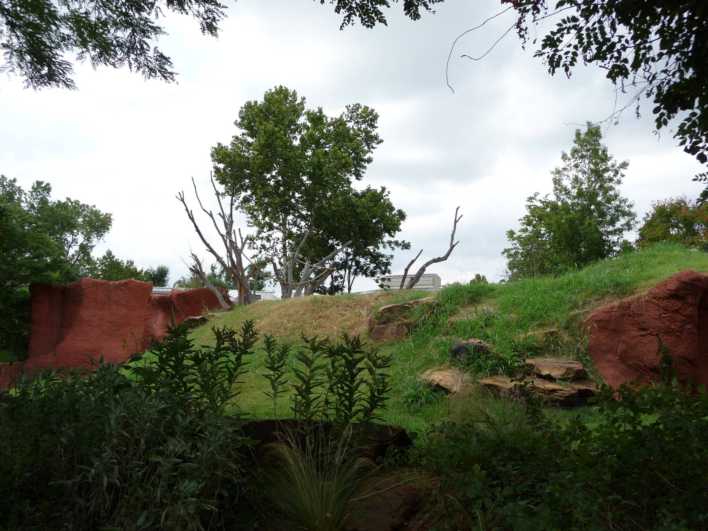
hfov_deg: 49.0
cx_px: 354
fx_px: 777
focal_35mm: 38
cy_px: 266
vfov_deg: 37.7
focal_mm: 6.3
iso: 100
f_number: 3.8
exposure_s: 1/640
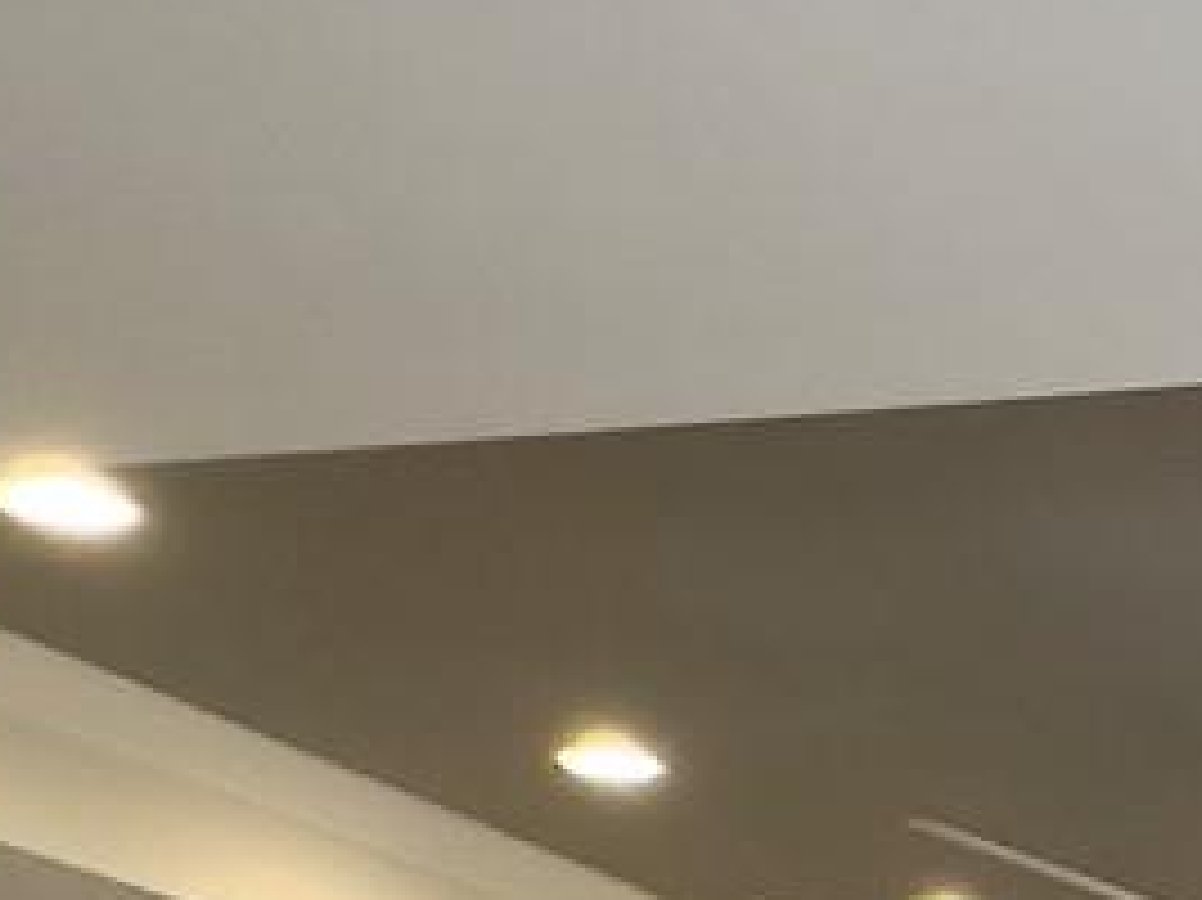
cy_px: 1634
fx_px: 2915
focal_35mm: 84
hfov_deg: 17.9
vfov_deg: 15.1
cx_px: 2242
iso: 200
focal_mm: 2.22
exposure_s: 1/120
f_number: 2.2
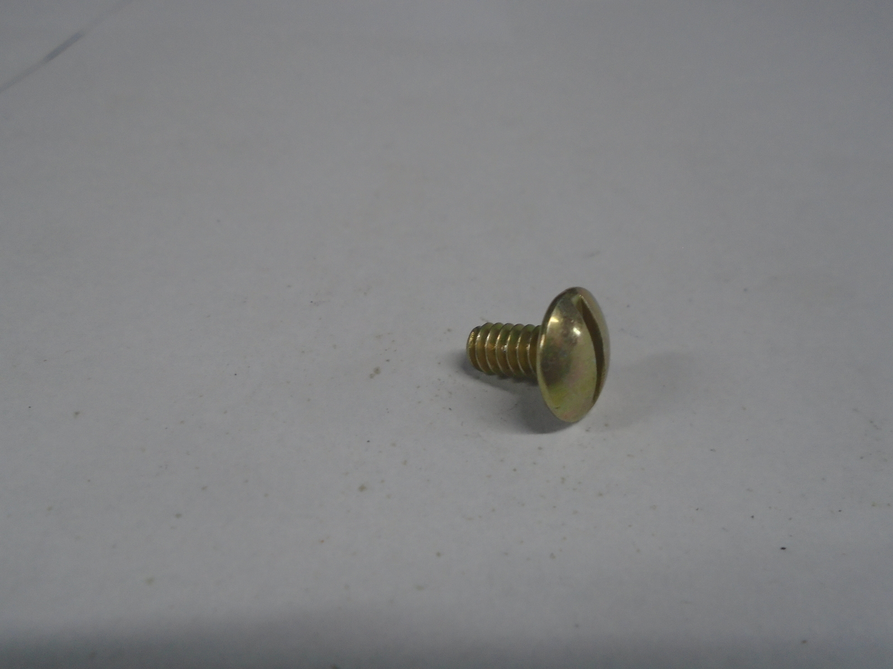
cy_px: 334
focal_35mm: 26
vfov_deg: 53.1
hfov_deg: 67.3
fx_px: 671
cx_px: 446
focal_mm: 4.6
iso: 160
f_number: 3.2
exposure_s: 1/30
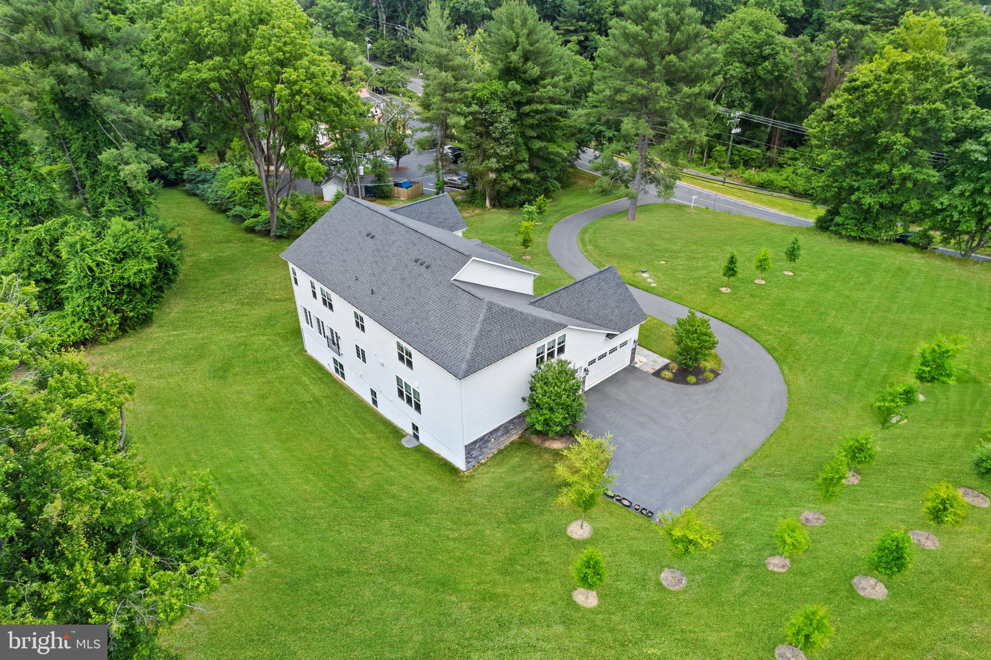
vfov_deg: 57.2
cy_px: 330
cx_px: 496
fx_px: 605
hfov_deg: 78.6
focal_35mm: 22
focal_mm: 8.38
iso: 200
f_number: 2.8
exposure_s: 1/350
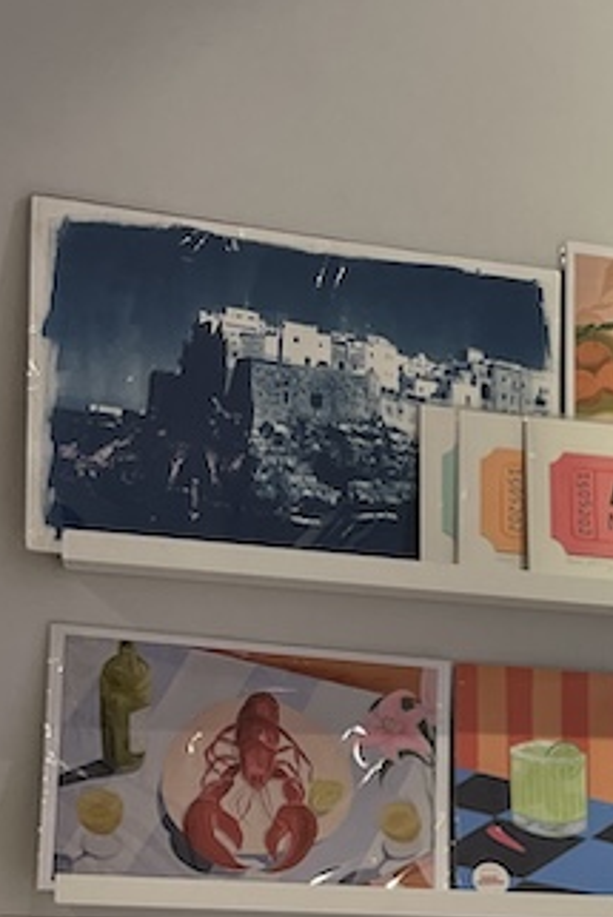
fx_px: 2143
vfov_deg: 22.8
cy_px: 997
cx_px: 1009
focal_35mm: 84
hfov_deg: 14.7
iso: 80
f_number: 1.6
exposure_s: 1/100
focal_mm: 4.2
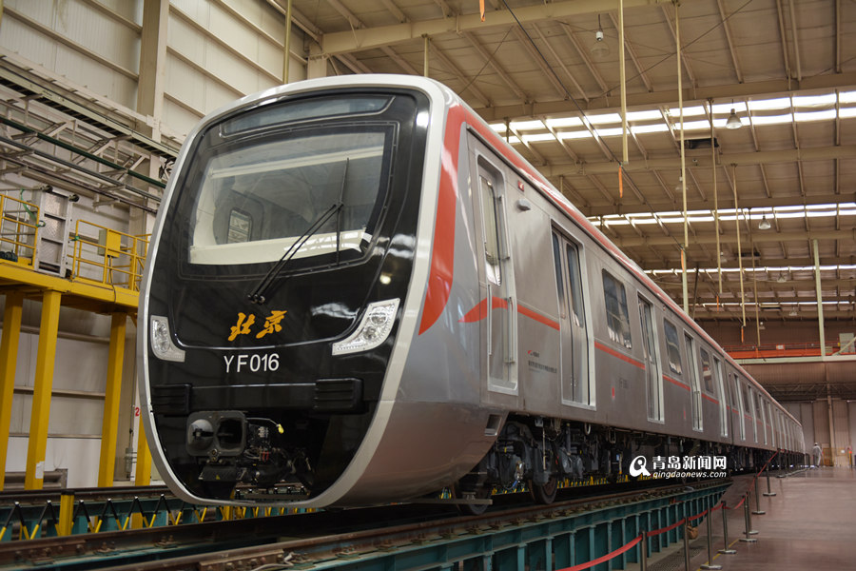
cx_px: 428
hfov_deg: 50.7
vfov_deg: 35.1
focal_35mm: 38
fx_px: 903
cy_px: 286
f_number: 2.8
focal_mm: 38
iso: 500
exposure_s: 1/80
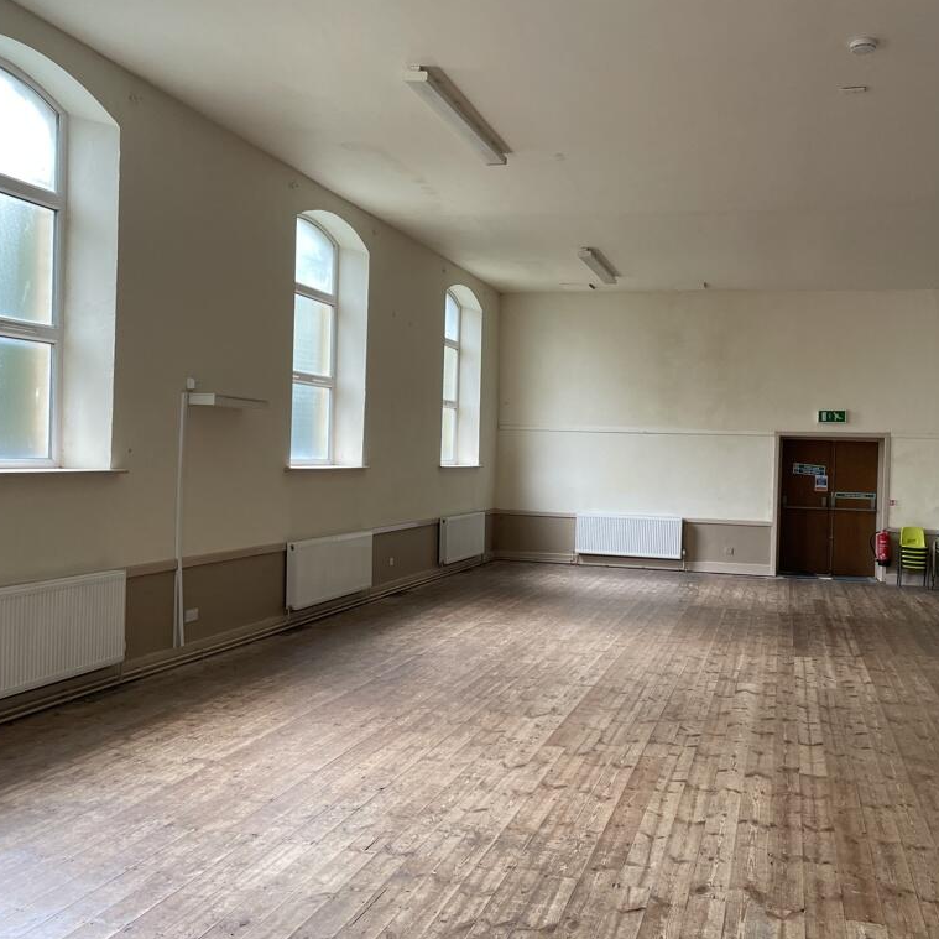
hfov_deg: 52.2
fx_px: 951
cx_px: 559
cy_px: 468
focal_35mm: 31
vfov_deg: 52.5
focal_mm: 4.2
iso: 125
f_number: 1.6
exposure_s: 1/100
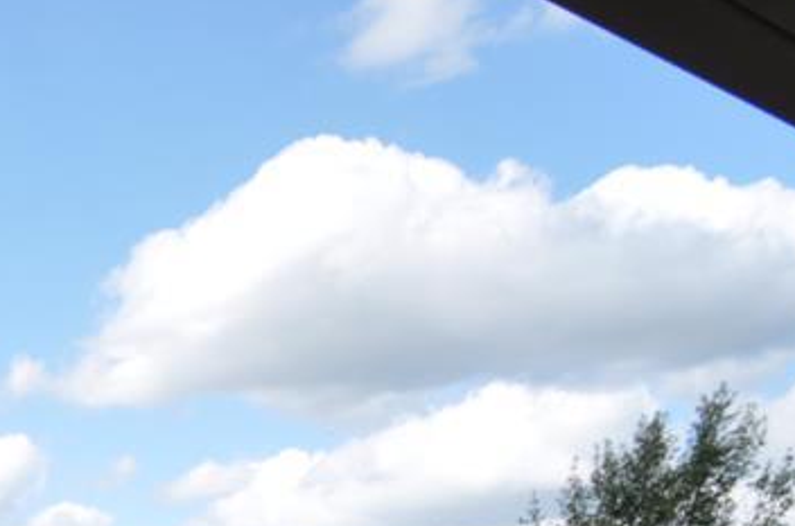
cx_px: -664
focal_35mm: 64
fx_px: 1410
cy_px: 1098
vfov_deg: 15.8
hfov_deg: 20.8
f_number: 9.5
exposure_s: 1/200
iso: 200
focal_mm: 10
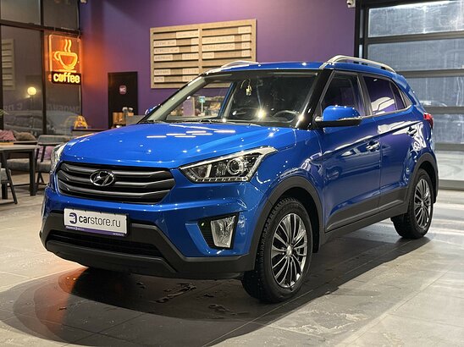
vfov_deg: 30.2
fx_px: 643
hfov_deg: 39.7
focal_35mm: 48
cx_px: 232
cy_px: 174
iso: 250
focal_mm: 6.76
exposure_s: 1/31
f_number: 1.78
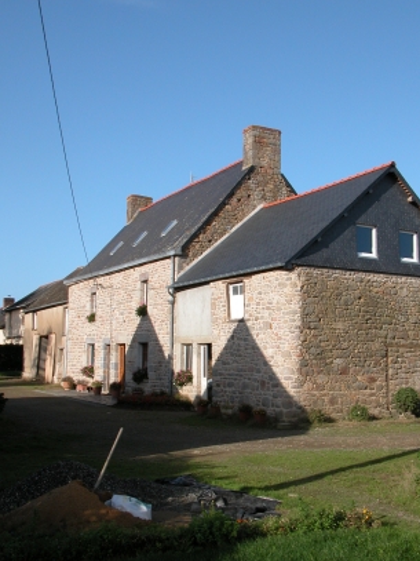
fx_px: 712
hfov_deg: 32.8
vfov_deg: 42.8
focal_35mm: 44
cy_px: 327
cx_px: 242
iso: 100
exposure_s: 1/319
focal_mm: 8.9
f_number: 6.3
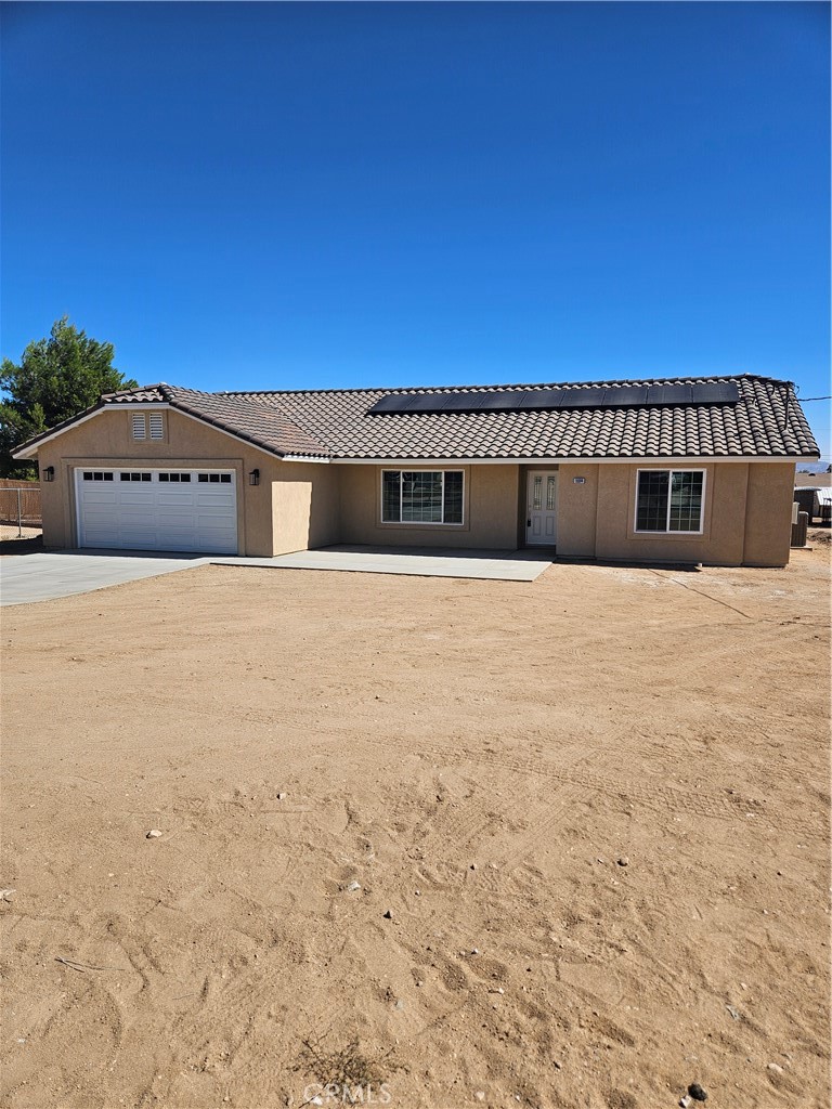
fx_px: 737
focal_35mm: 23
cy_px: 554
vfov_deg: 73.9
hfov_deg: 58.9
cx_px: 416
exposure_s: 1/3134
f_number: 1.8
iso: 25
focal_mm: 5.4
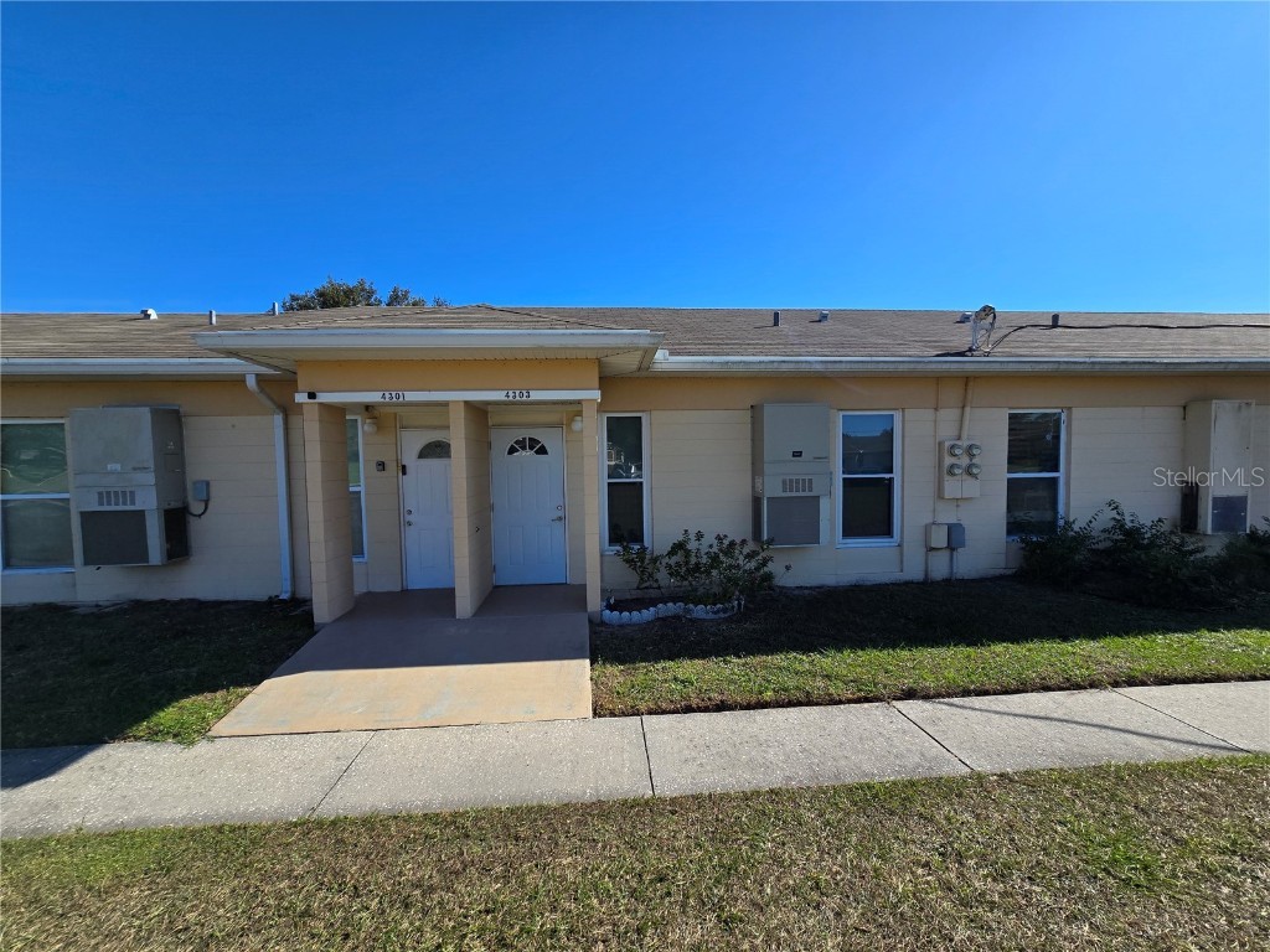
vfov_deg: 89.9
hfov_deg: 106.2
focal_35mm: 13
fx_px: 477
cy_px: 476
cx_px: 635
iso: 50
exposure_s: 1/2000
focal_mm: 2.2
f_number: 2.2
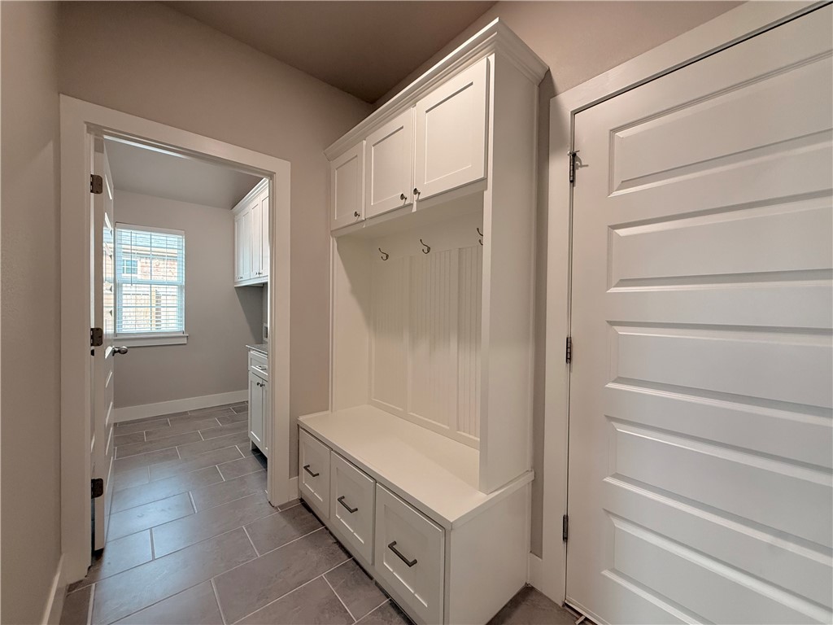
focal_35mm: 14
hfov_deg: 102.1
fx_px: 337
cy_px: 312
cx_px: 416
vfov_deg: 85.7
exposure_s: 1/120
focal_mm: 2.22
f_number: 2.2
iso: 320
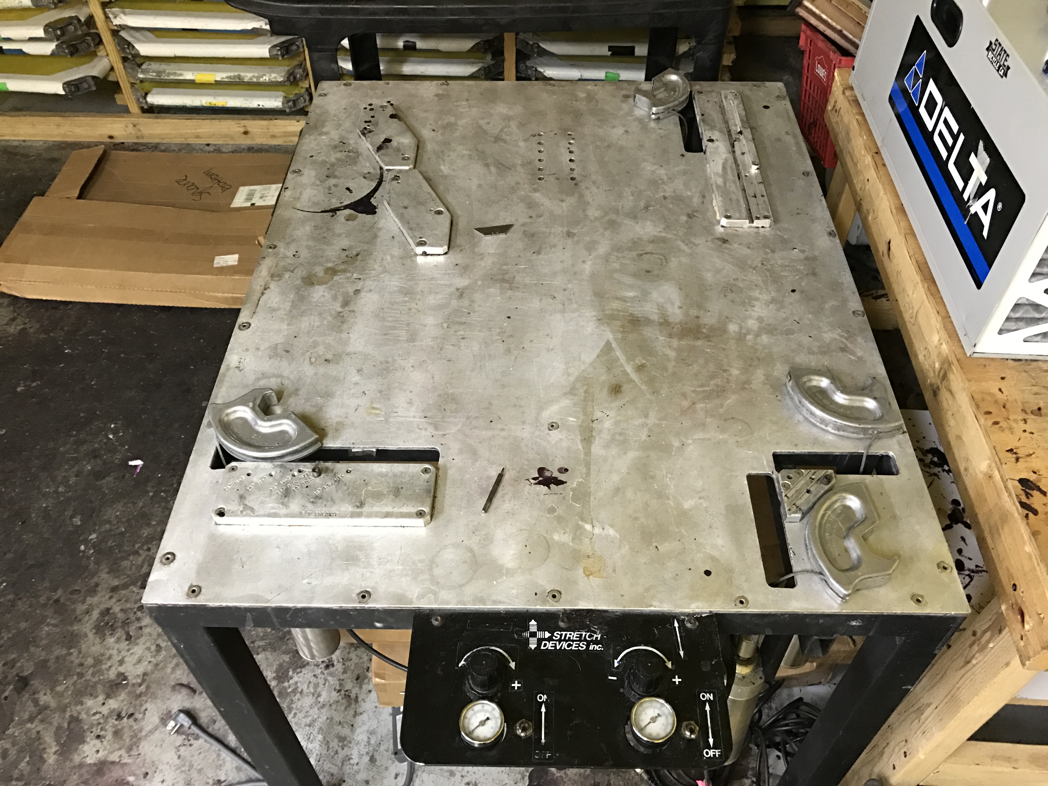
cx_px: 524
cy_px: 393
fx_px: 848
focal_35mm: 28
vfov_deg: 49.7
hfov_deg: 63.4
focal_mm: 3.99
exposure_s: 1/15
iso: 100
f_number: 1.8
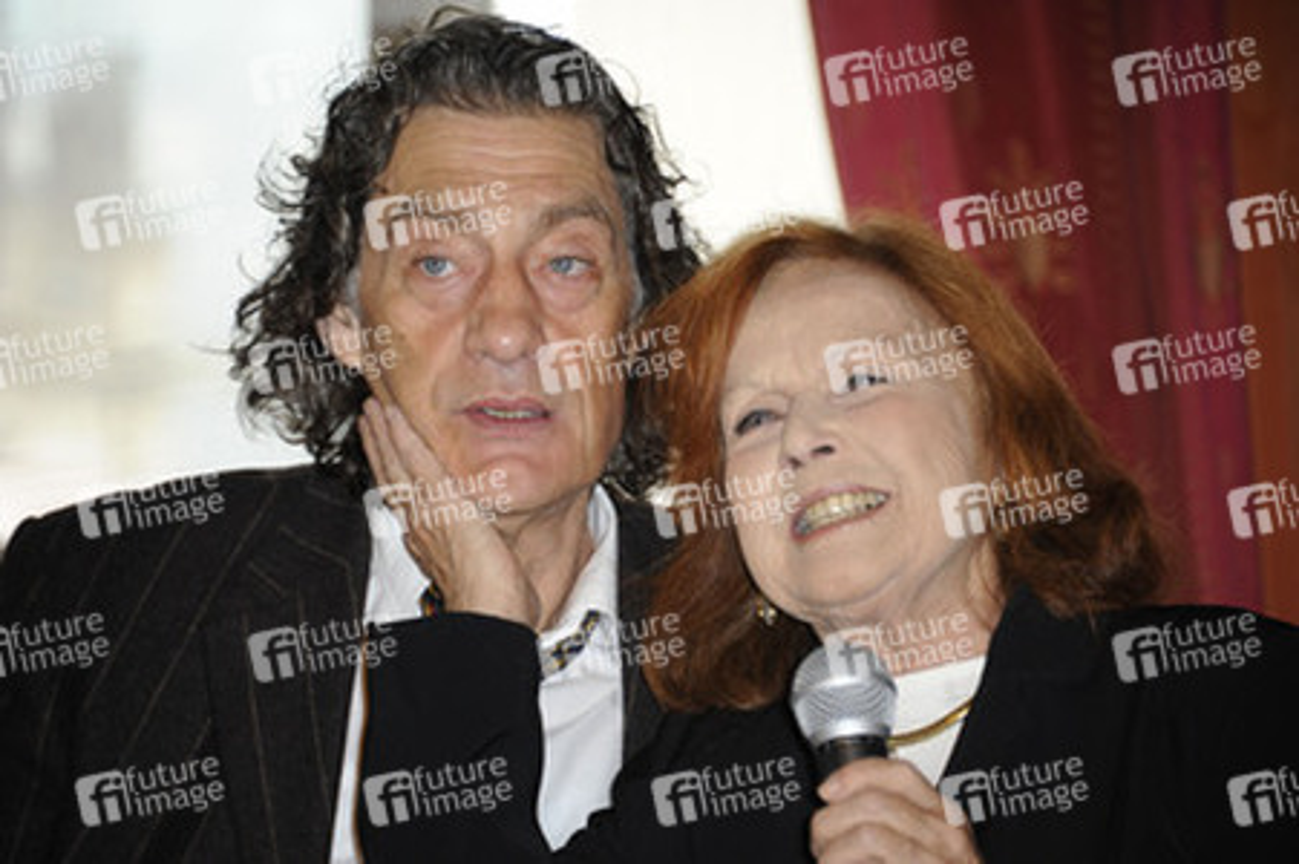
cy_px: 432
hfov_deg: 6.9
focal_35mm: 300
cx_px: 650
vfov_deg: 4.6
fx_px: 10817
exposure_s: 1/125
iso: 1000
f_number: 5.6
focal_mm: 300
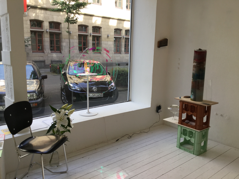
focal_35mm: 31
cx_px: 120
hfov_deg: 58.4
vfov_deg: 45.4
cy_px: 90
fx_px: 214
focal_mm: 3.3
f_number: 2.4
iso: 25
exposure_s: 1/100
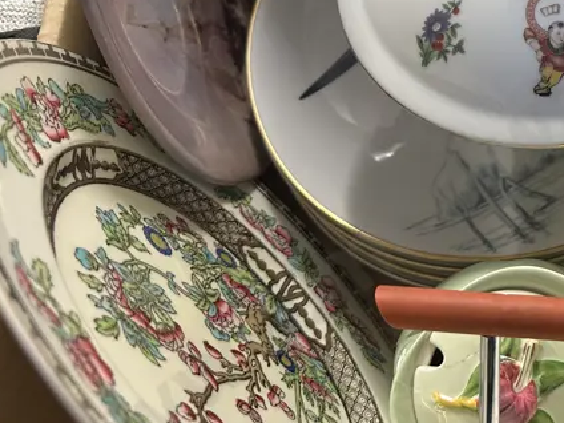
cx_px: 665
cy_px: 35
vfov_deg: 24.4
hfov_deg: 29.0
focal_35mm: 58
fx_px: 945
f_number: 1.78
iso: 160
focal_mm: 6.86
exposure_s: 1/50
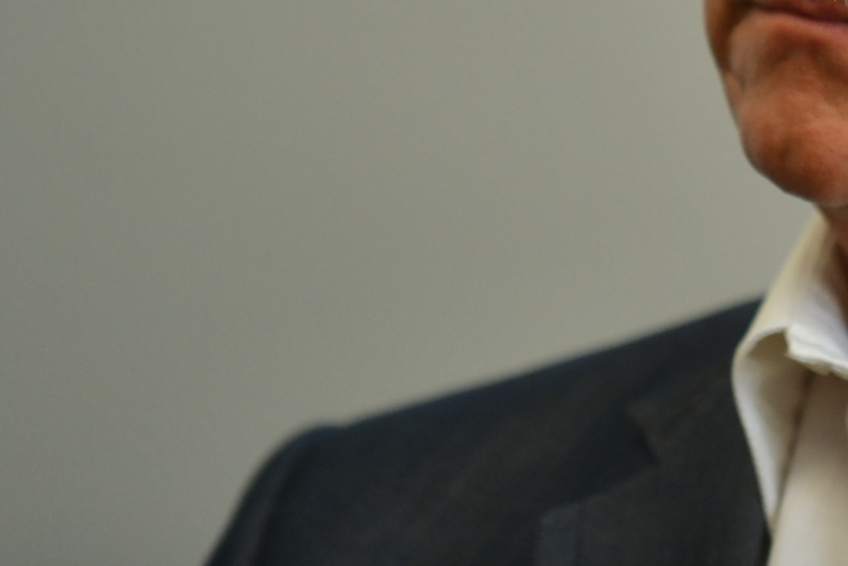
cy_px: -172
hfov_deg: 3.6
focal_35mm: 565
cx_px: 895
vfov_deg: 2.4
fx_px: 13308
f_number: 2.8
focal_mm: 200
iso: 560
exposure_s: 1/800
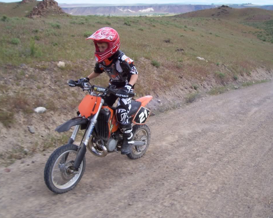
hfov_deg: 50.3
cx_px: 141
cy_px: 107
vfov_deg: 41.1
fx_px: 291
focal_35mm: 36
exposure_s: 1/350
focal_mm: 5.6
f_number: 5.6
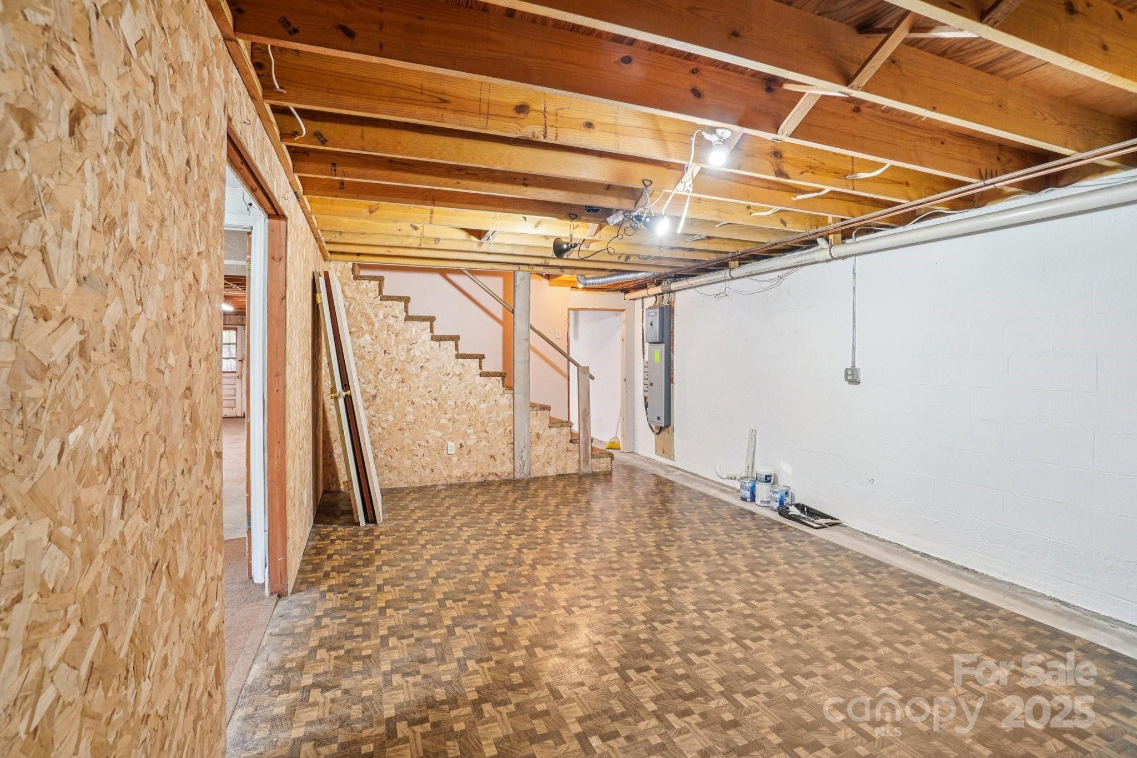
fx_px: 474
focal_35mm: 15
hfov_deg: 100.4
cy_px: 379
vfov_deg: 77.3
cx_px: 568
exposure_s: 1/6
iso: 400
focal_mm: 10
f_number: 8
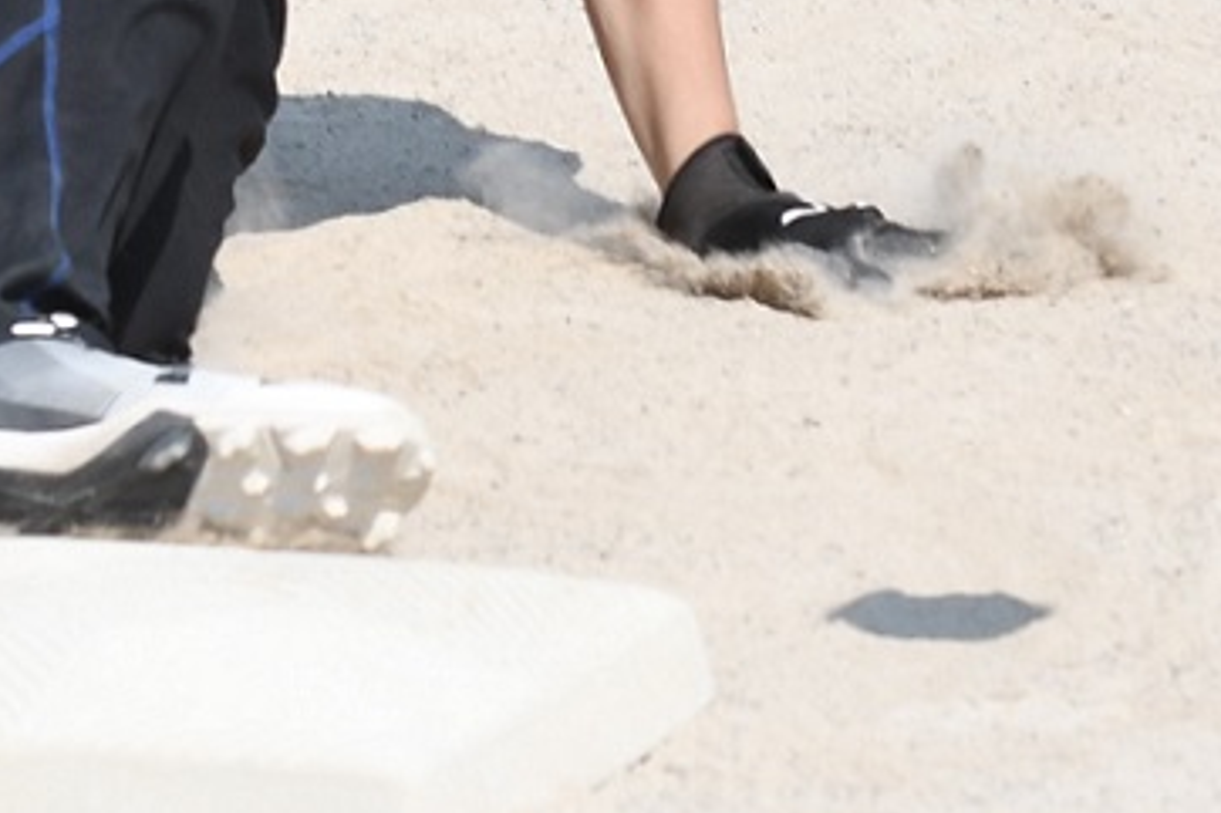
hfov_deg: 5.5
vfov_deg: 3.6
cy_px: -634
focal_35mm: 376
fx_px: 12746
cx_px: 128
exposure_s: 1/1000
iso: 200
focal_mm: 70
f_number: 7.1
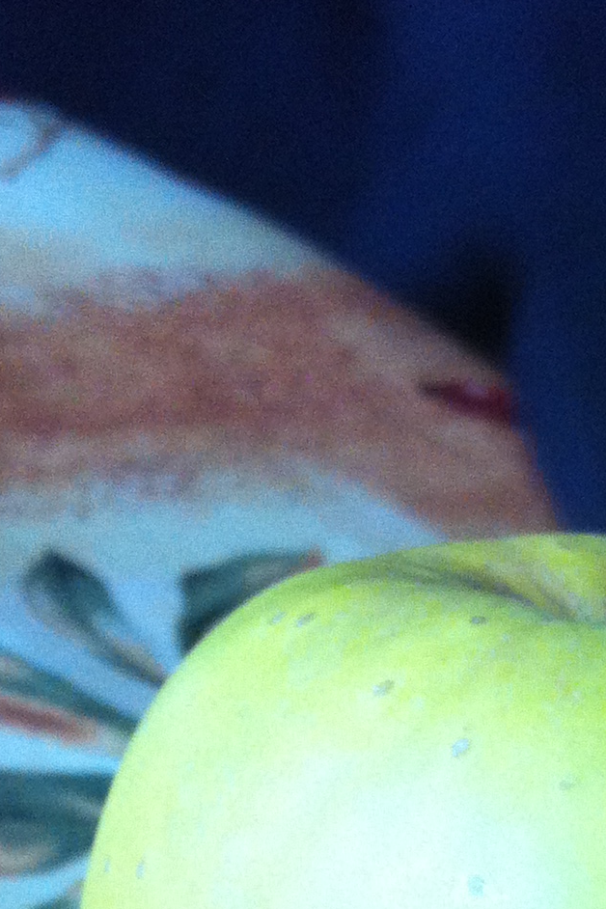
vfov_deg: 18.9
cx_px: 592
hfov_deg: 13.5
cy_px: 1193
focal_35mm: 100
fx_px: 2525
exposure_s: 1/15
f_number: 2.8
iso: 250
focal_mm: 3.85
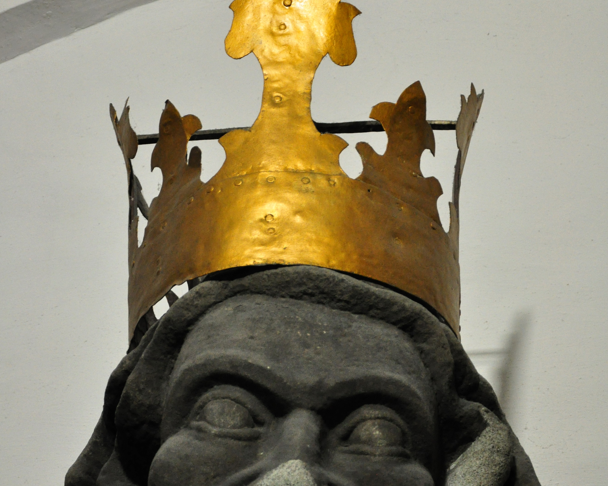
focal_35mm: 102
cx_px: 294
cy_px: 363
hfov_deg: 18.9
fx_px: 1831
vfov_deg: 15.1
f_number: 4.8
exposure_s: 1/25
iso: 1600
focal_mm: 45
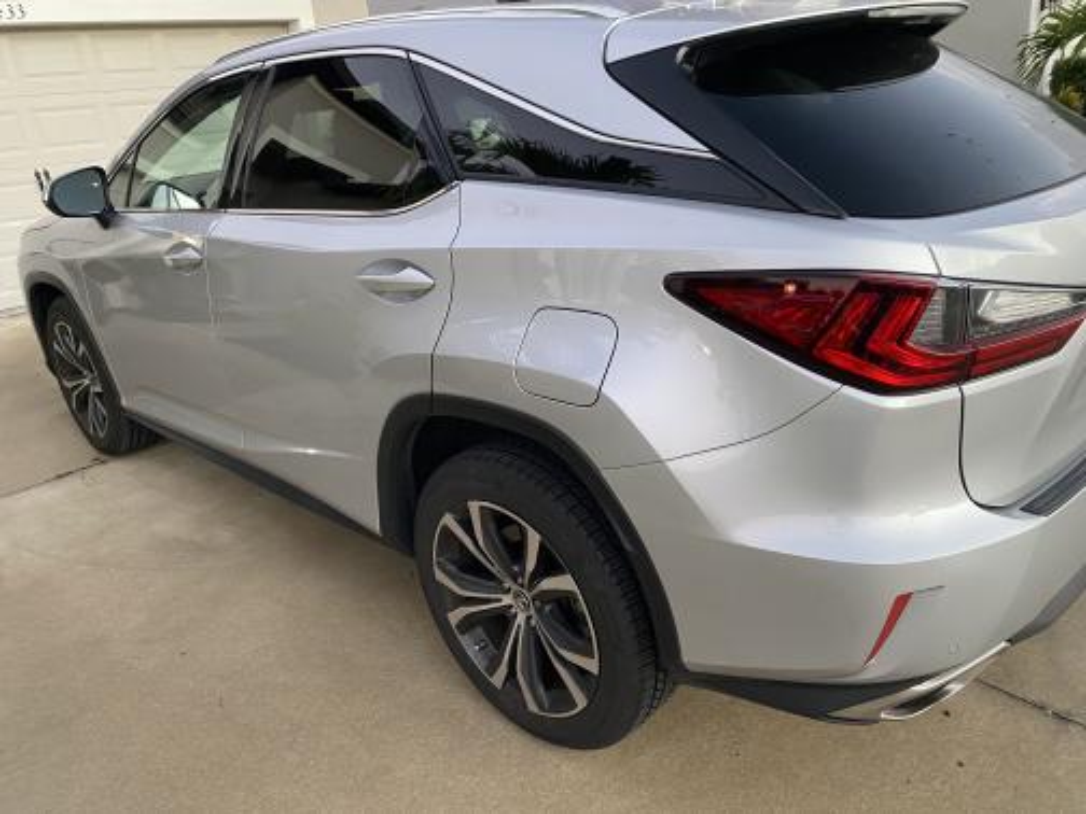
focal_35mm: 26
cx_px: 543
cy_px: 407
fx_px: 816
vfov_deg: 53.1
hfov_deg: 67.3
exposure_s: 1/60
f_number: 1.8
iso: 320
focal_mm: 4.25
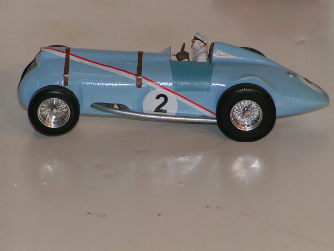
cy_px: 126
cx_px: 167
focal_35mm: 340
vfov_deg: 4.4
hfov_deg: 5.8
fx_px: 3281
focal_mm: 52
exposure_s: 1/400
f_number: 5.6
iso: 100
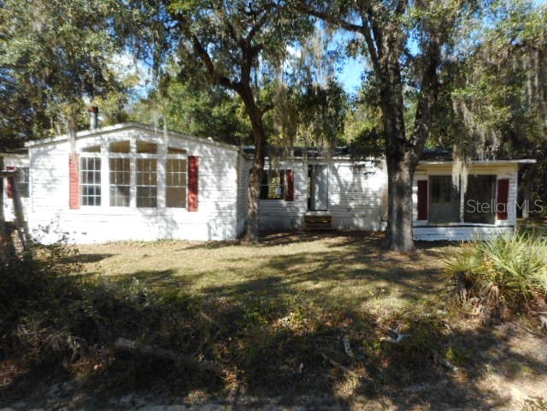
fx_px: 395
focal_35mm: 25
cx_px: 274
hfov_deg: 69.4
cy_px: 206
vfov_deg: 54.9
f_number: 3.7
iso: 80
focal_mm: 4.5
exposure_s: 1/250
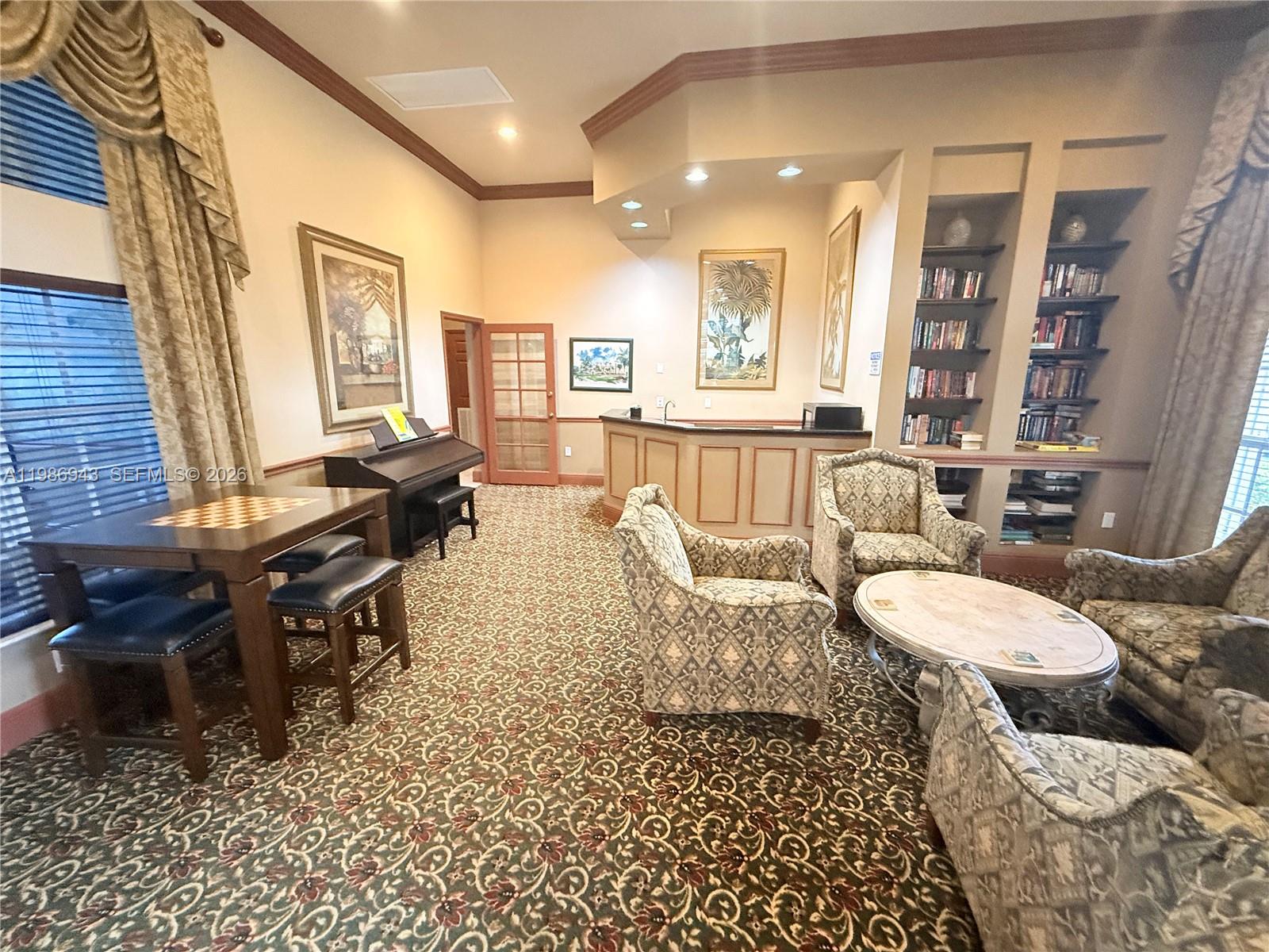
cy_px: 476
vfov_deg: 85.7
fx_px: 513
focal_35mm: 14
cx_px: 634
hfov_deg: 102.1
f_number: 2.2
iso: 1000
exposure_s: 1/60
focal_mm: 2.22
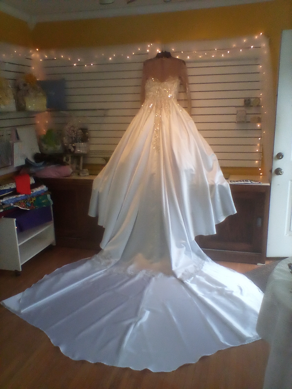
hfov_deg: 45.4
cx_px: 146
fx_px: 349
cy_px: 194
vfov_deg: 58.4
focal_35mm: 31
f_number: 2.4
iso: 192
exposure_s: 1/120
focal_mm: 2.38
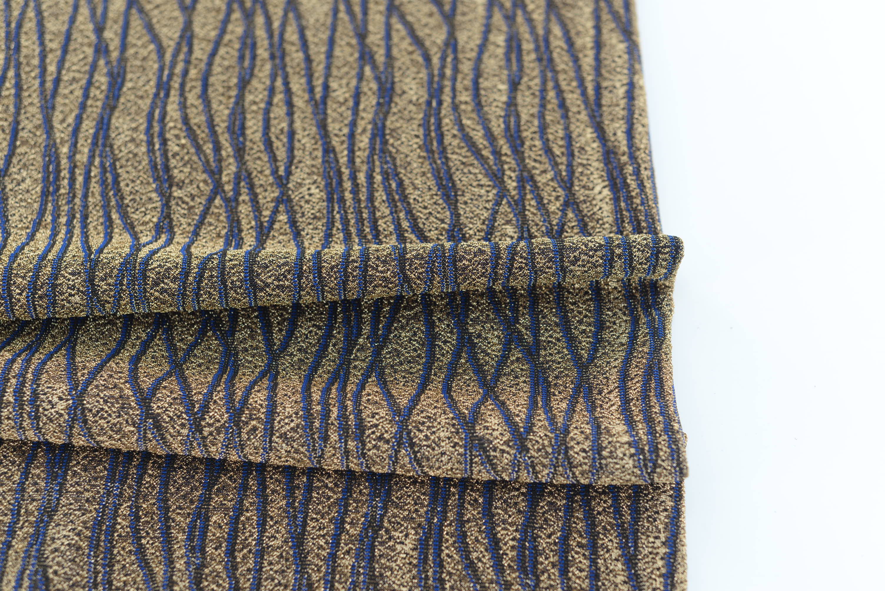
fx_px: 1230
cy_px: 296
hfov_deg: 39.6
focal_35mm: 50
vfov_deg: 27.0
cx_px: 442
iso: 100
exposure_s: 1/60
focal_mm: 50
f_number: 4
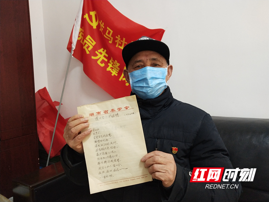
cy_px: 101
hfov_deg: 60.0
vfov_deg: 46.8
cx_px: 134
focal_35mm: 30
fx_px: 233
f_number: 1.8
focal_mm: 3.95
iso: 696
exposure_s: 1/33.3
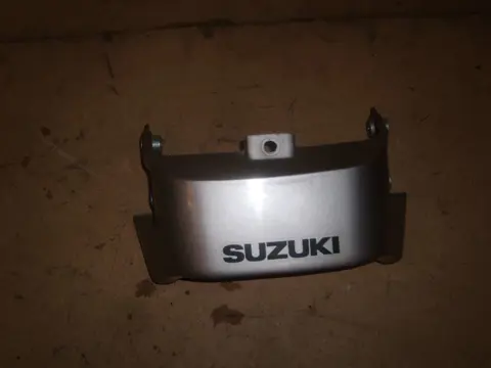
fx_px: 496
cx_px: 246
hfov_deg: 52.6
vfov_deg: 40.7
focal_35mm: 35
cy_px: 184
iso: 50
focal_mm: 5.8
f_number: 7.1
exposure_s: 1/30
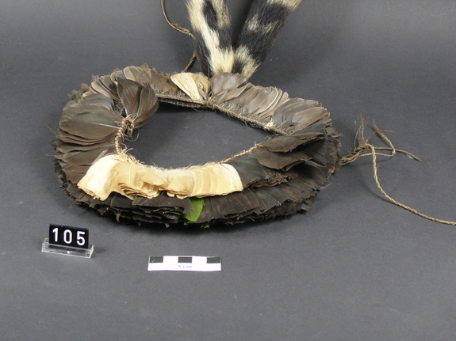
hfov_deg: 30.3
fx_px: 843
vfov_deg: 22.8
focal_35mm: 64
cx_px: 224
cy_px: 108
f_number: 3.2
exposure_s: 1/30
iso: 200
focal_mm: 9.7
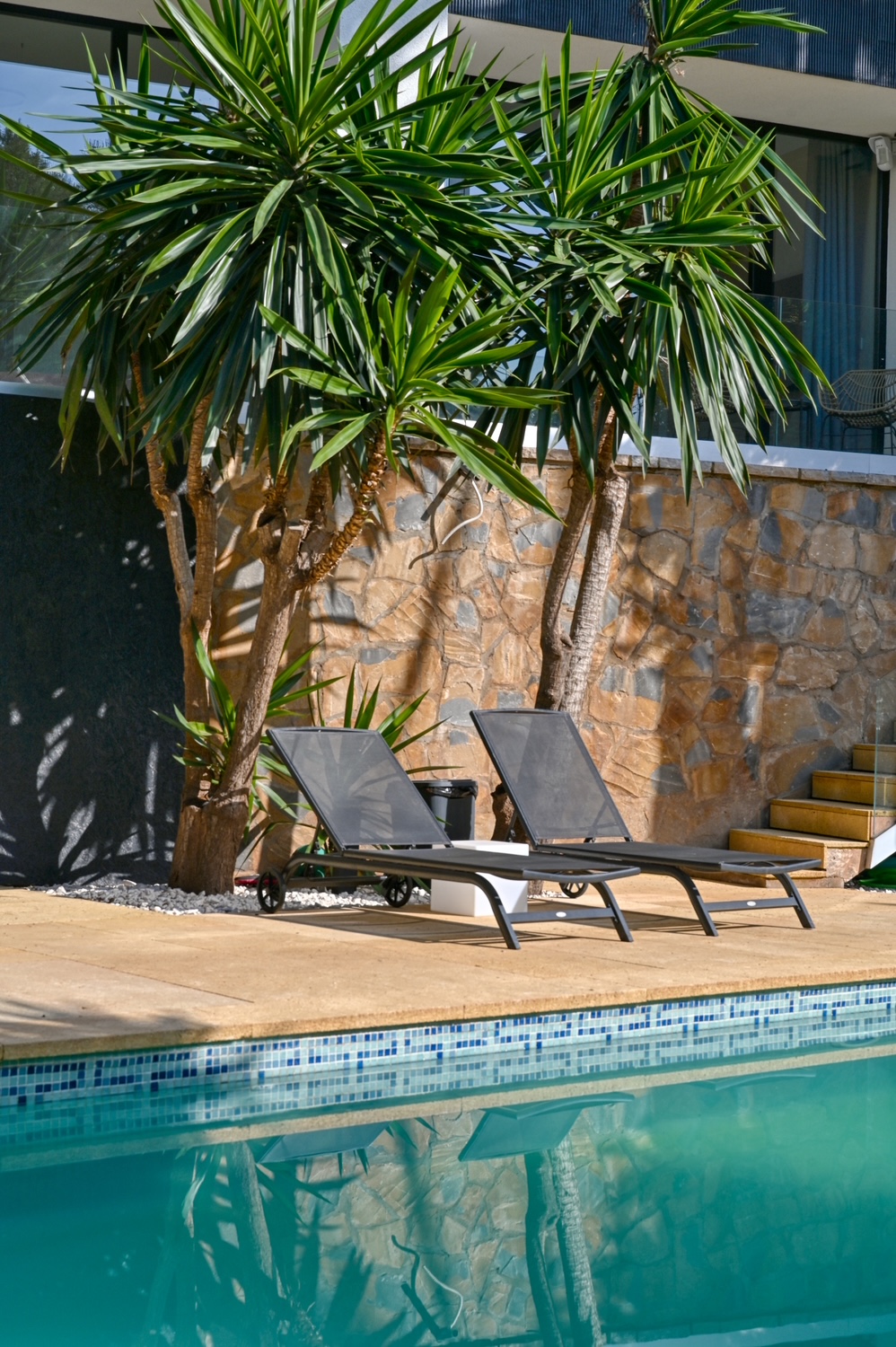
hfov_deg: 24.6
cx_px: 448
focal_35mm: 55
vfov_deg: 36.3
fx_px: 2056
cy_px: 674
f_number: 10
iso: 100
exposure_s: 1/320
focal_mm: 55
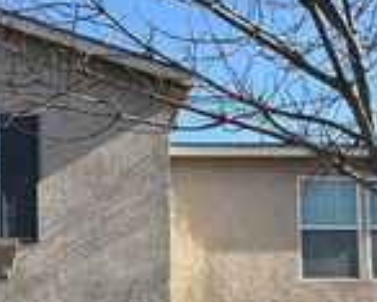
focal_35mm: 87
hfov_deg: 21.6
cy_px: 329
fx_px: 971
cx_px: 52
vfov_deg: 17.1
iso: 50
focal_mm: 5.96
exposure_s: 1/2151
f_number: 1.6
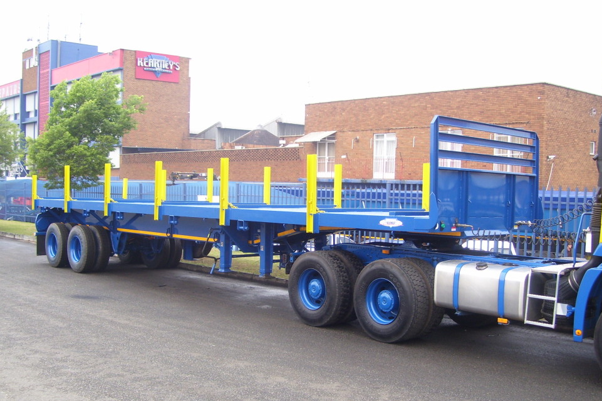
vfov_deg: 32.6
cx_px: 291
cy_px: 231
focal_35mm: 41
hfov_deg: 47.4
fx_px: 686
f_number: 2.7
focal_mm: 6
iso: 80
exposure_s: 1/45
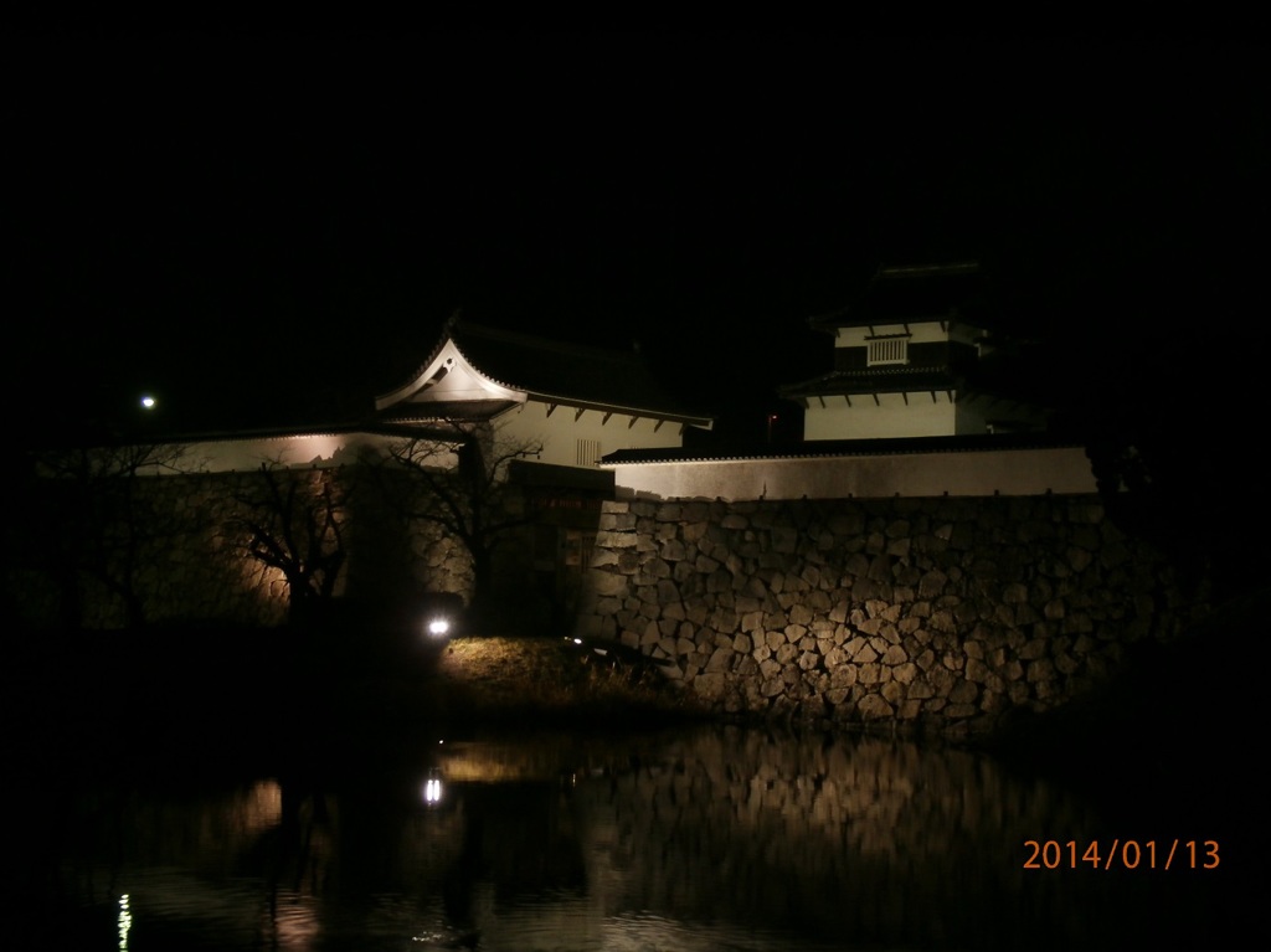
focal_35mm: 55
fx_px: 2018
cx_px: 636
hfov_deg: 35.0
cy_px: 476
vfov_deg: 26.5
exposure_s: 1/4
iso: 200
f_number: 4.1
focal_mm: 9.76
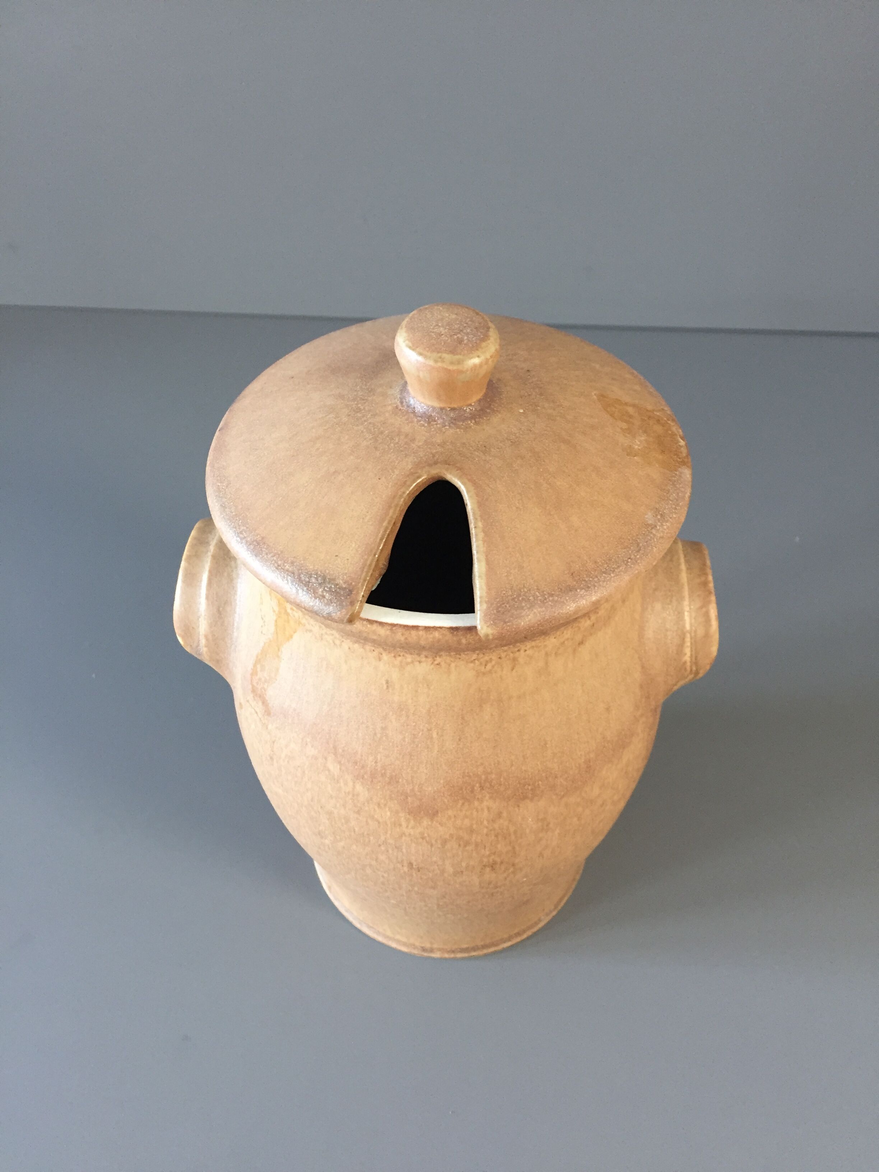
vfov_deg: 61.7
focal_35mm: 29
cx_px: 440
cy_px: 586
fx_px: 982
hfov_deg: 48.2
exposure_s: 1/33
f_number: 2.2
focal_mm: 4.15
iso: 160
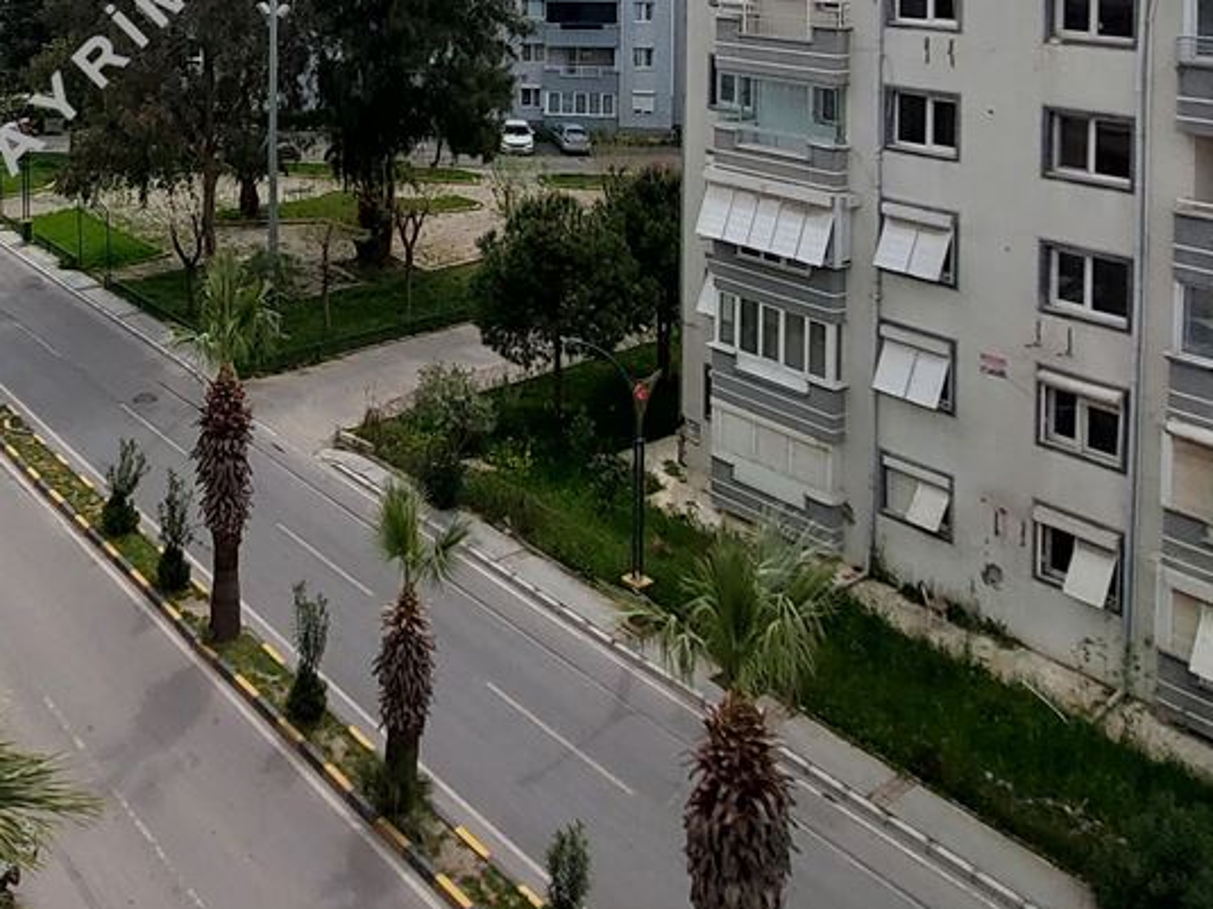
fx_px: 1226
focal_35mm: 35
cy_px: -82
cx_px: 252
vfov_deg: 35.1
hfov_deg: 49.7
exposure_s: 1/2500
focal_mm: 1.74
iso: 40
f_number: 2.2
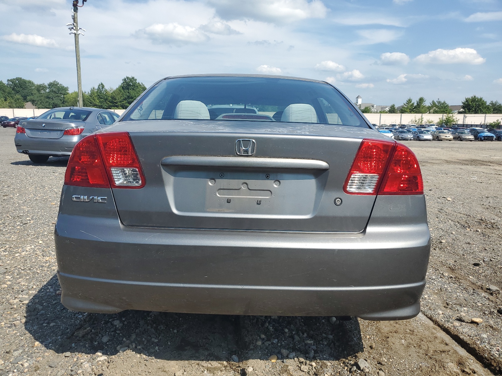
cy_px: 188
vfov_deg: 53.1
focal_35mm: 26
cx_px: 251
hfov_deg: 67.3
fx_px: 377
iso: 50
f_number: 1.5
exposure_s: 1/2500
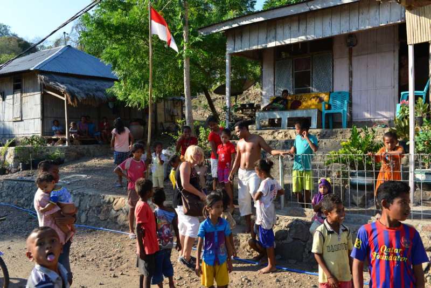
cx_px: 216
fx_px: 383
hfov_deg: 58.7
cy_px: 144
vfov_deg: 41.1
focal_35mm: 32
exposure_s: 1/250
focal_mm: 32
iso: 250
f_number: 8
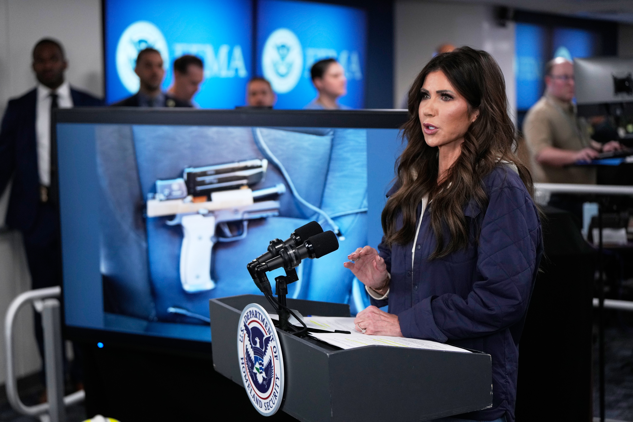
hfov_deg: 28.8
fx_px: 1231
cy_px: 211
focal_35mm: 70
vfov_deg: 19.5
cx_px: 316
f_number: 2.8
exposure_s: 1/500
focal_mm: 70
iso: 1600
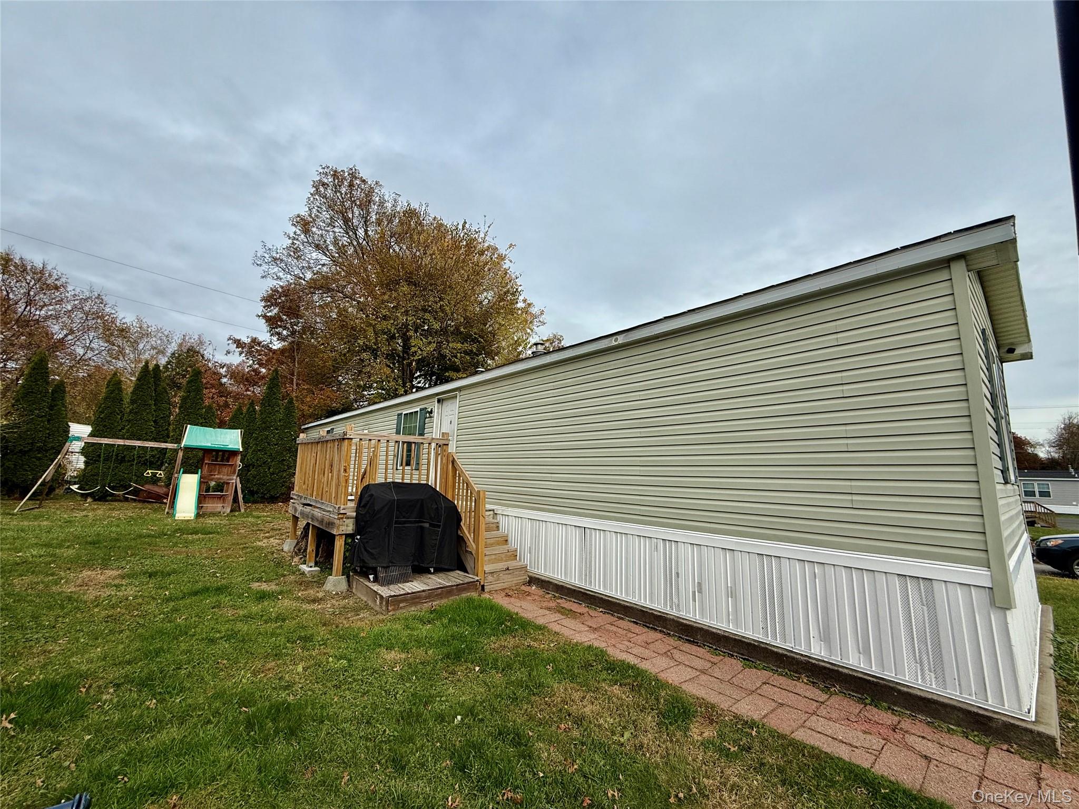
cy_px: 404
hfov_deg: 102.1
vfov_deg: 85.7
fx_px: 436
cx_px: 540
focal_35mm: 14
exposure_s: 1/1795
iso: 50
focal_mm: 2.22
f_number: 2.2
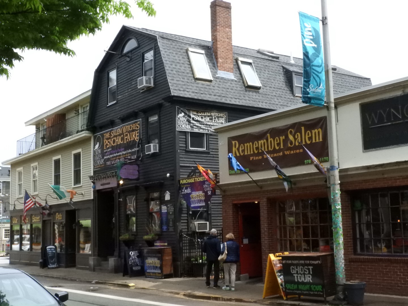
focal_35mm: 50
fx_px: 589
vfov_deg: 29.1
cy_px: 153
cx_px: 204
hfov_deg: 38.2
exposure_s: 1/2000
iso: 1600
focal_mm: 9
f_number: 8
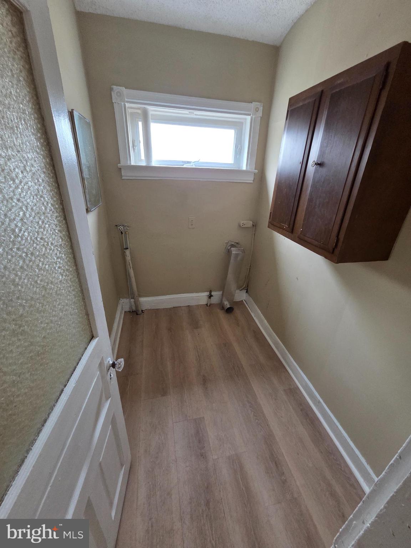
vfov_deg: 106.2
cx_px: 206
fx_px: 206
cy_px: 274
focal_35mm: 13
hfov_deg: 89.9
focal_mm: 2.2
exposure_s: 1/60
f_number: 2.2
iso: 640
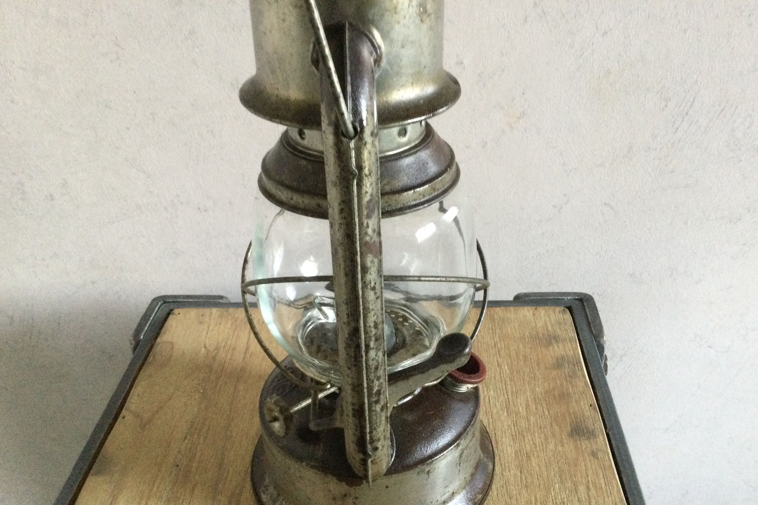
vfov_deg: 38.7
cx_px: 397
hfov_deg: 55.8
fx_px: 716
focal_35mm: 34
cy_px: 299
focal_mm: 3.3
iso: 200
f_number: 2.4
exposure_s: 1/25
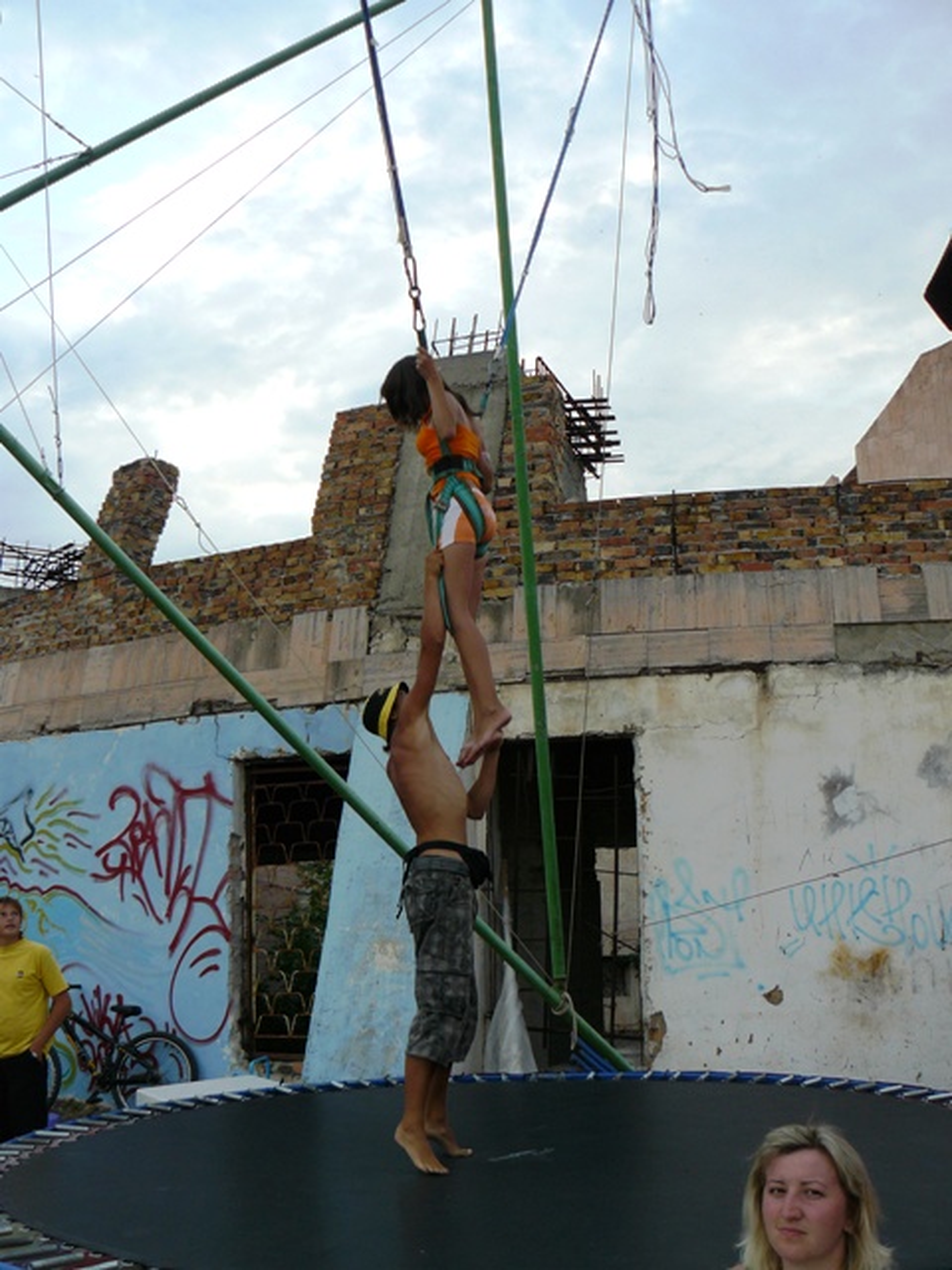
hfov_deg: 39.7
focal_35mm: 36
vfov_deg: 51.4
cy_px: 635
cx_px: 476
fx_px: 1320
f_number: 3.6
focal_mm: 6
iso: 100
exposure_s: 1/125
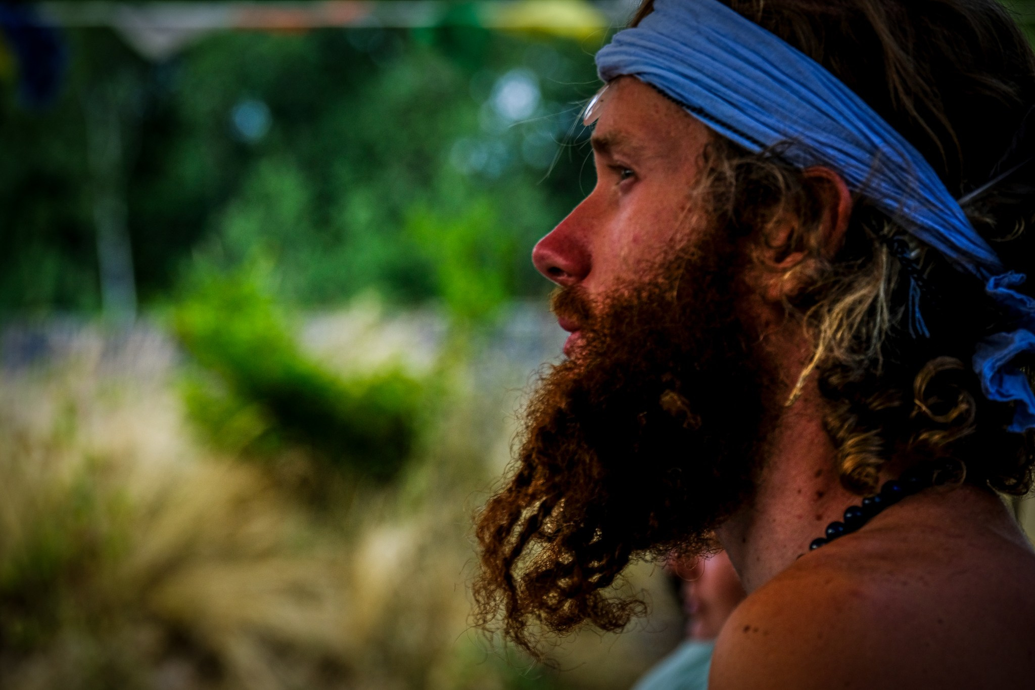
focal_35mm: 192
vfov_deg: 7.2
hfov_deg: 10.7
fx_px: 5519
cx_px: 518
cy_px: 345
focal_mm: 127.9
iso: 200
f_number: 6.4
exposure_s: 1/320
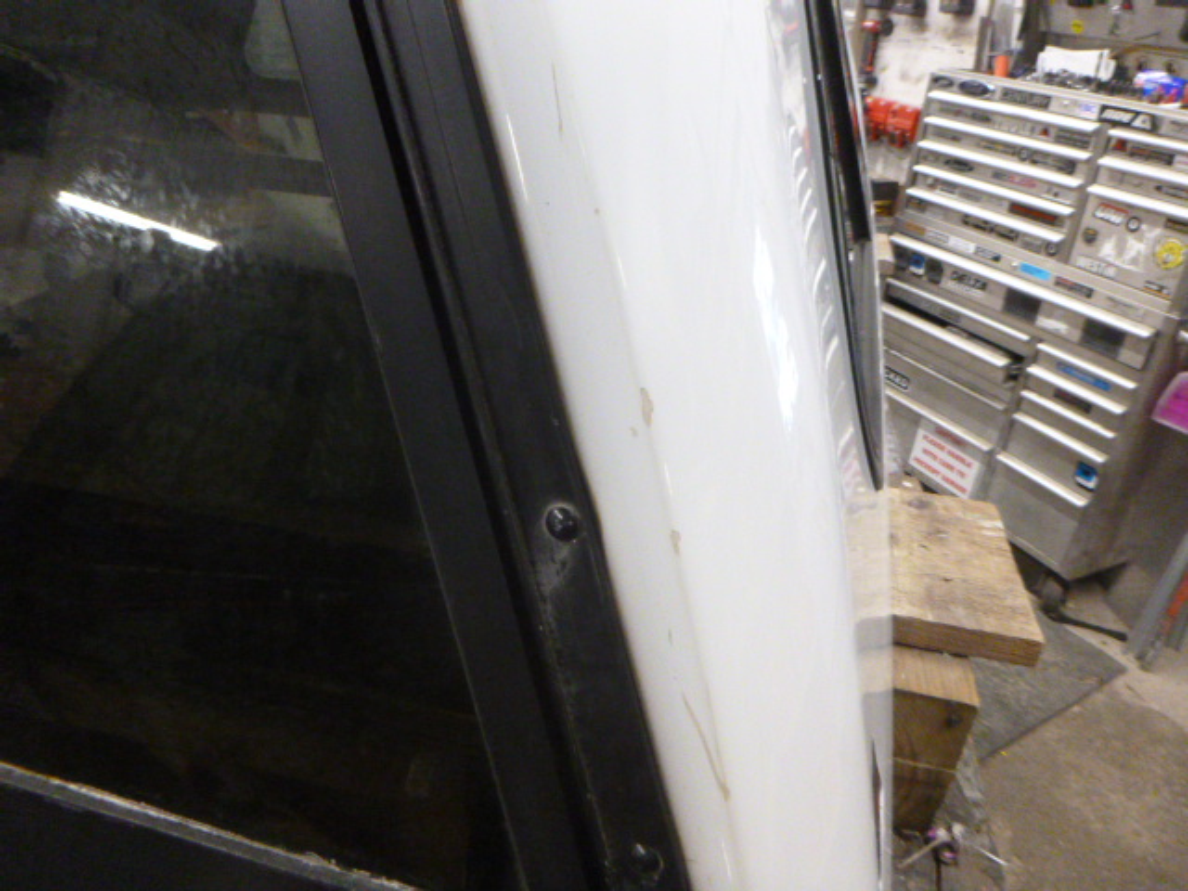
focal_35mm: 25
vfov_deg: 54.9
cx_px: 594
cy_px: 446
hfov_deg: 69.4
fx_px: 858
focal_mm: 4.5
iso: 800
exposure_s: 1/30
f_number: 3.9
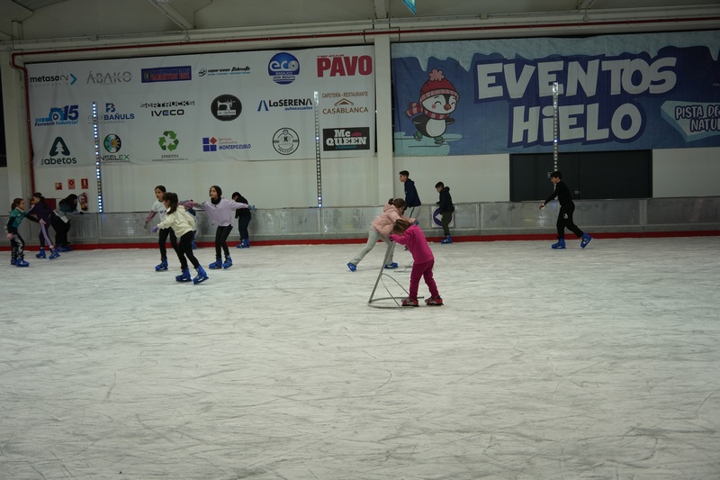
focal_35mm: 28
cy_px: 240
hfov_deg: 65.5
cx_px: 360
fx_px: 560
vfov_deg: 46.4
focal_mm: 28
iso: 250
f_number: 4
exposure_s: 1/160
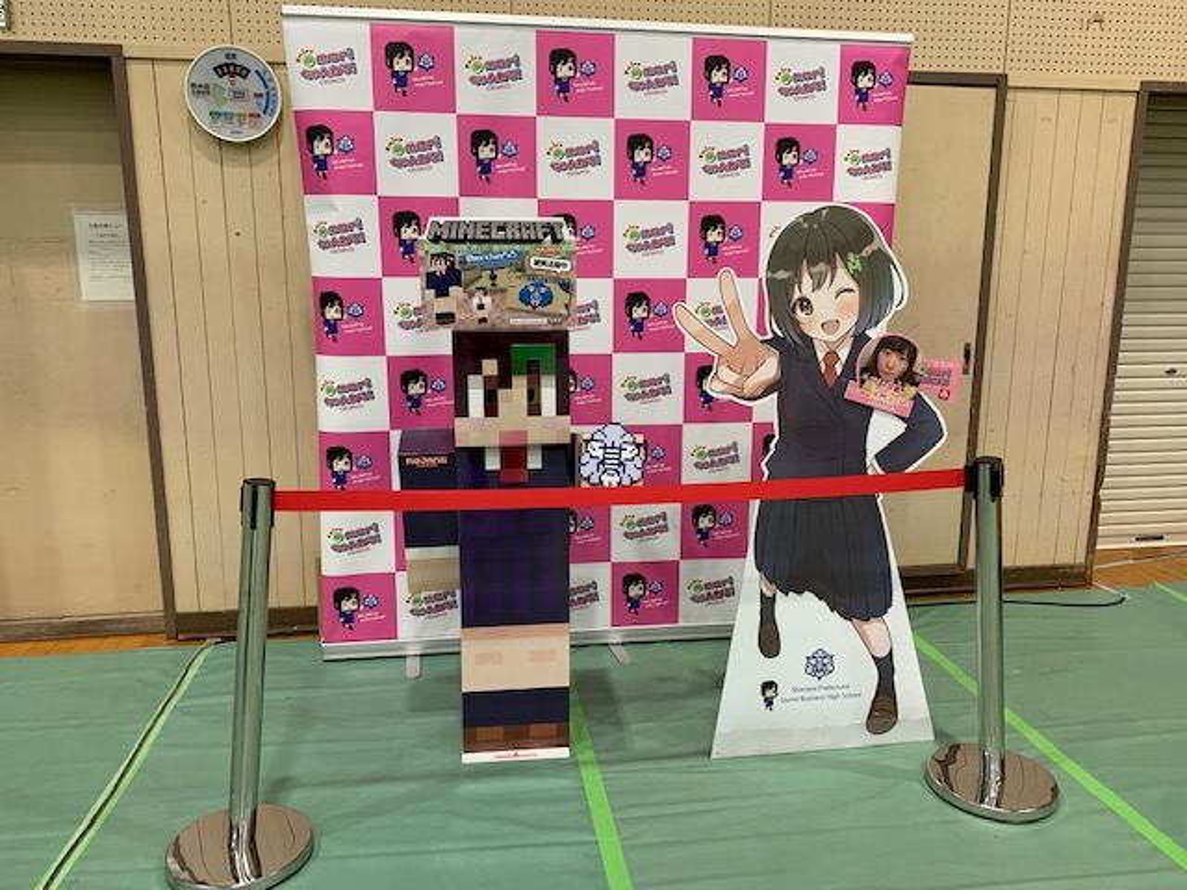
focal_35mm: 26
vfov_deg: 53.1
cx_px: 594
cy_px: 445
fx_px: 892
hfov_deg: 67.3
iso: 125
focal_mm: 4.25
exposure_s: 1/60
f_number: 1.8
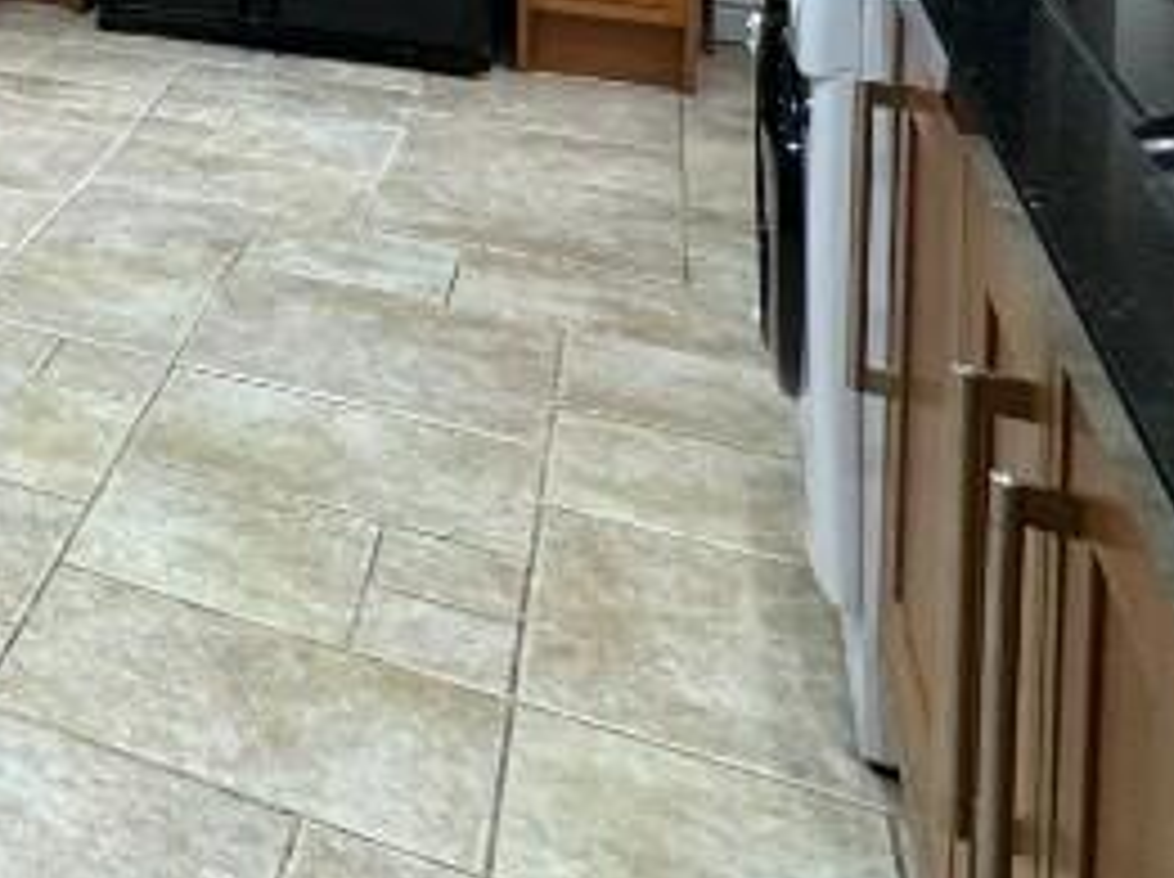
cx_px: -625
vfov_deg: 22.3
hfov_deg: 25.5
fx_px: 1863
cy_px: -405
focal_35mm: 55
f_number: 2.2
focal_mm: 2.22
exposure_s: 1/50
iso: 160
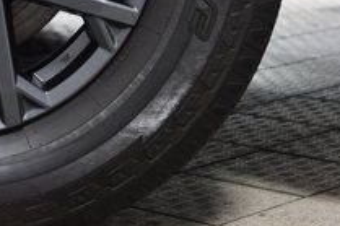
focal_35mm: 184
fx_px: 1736
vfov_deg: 7.4
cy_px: -87
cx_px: -52
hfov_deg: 11.0
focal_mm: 40
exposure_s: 1/60
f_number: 3.5
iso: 1600
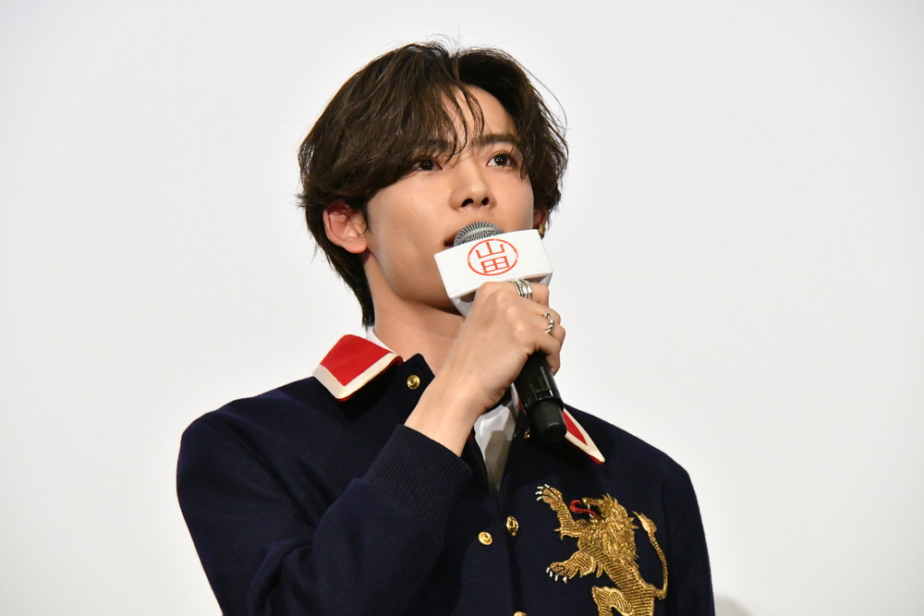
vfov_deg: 5.9
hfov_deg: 8.9
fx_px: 5968
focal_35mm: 232
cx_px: 462
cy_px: 308
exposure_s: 1/250
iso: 12800
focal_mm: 155
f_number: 8
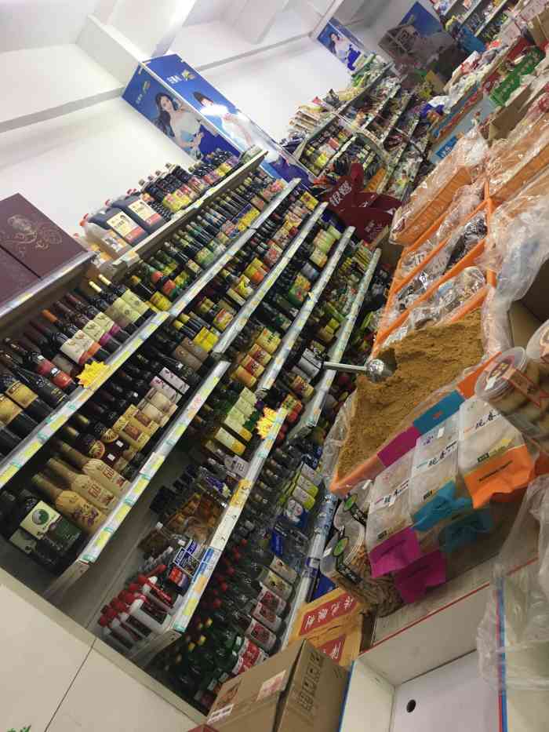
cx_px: 274
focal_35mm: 29
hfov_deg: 48.2
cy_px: 366
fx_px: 613
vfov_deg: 61.7
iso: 50
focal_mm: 4.15
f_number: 2.2
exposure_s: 1/17
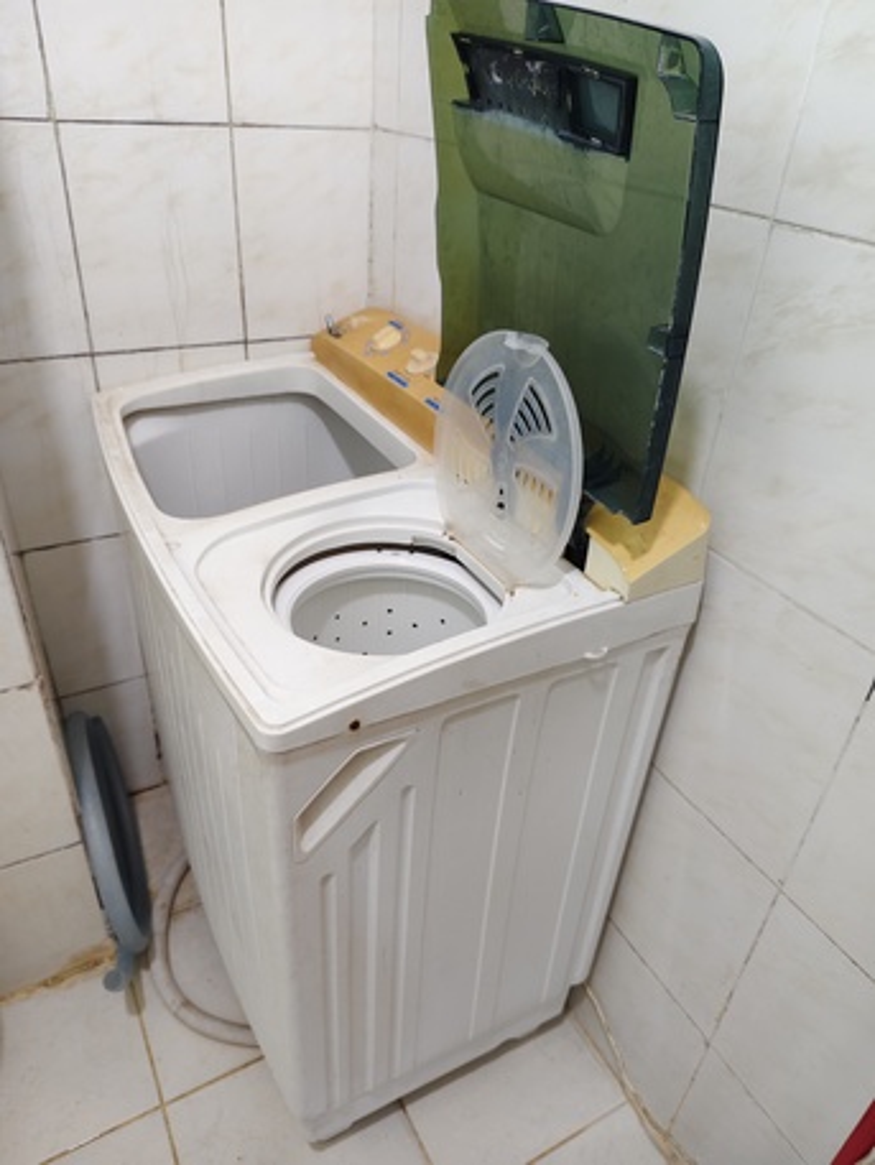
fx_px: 775
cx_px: 438
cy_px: 582
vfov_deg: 73.9
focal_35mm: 23
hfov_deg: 58.9
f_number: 1.88
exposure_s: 1/100
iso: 697
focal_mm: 5.56
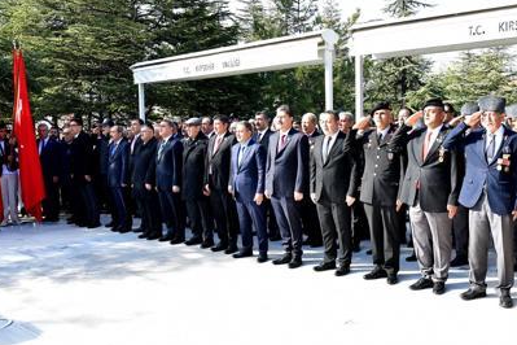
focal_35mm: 37
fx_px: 531
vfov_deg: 35.9
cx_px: 286
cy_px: 192
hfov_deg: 51.8
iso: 1000
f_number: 8
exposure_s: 1/500
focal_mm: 24
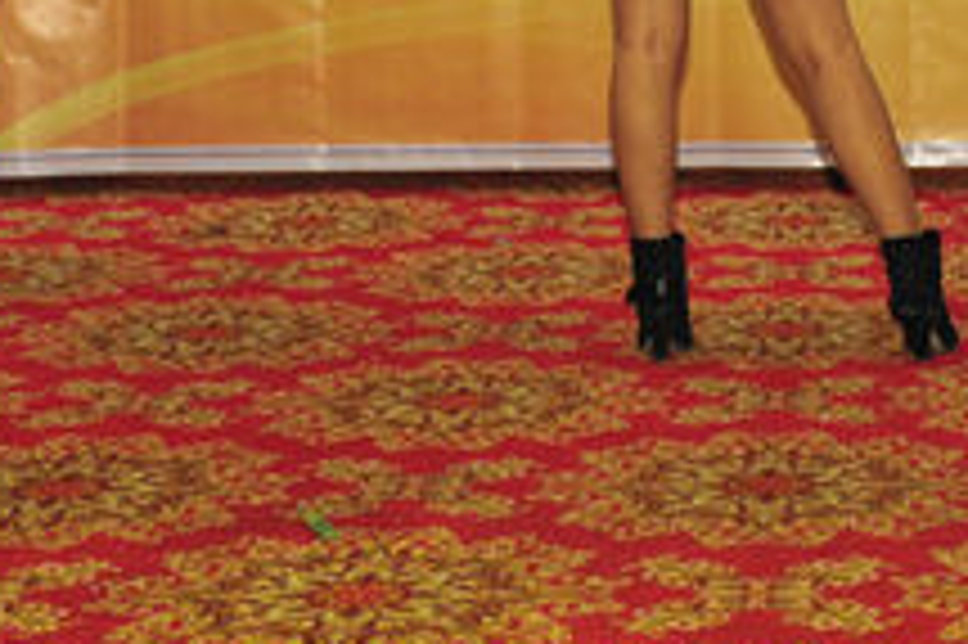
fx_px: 3197
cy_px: -468
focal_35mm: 119
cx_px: 765
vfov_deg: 10.8
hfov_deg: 17.1
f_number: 3.2
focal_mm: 32
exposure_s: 1/100
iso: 1600
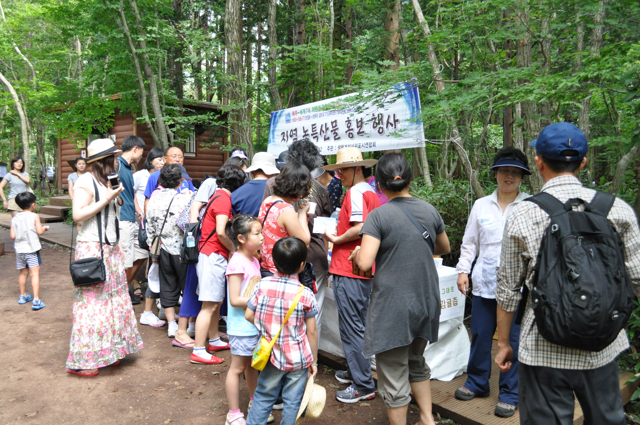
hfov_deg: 62.0
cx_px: 320
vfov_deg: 43.5
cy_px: 212
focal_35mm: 30
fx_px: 533
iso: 1000
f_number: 6.7
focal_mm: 20
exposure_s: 1/180
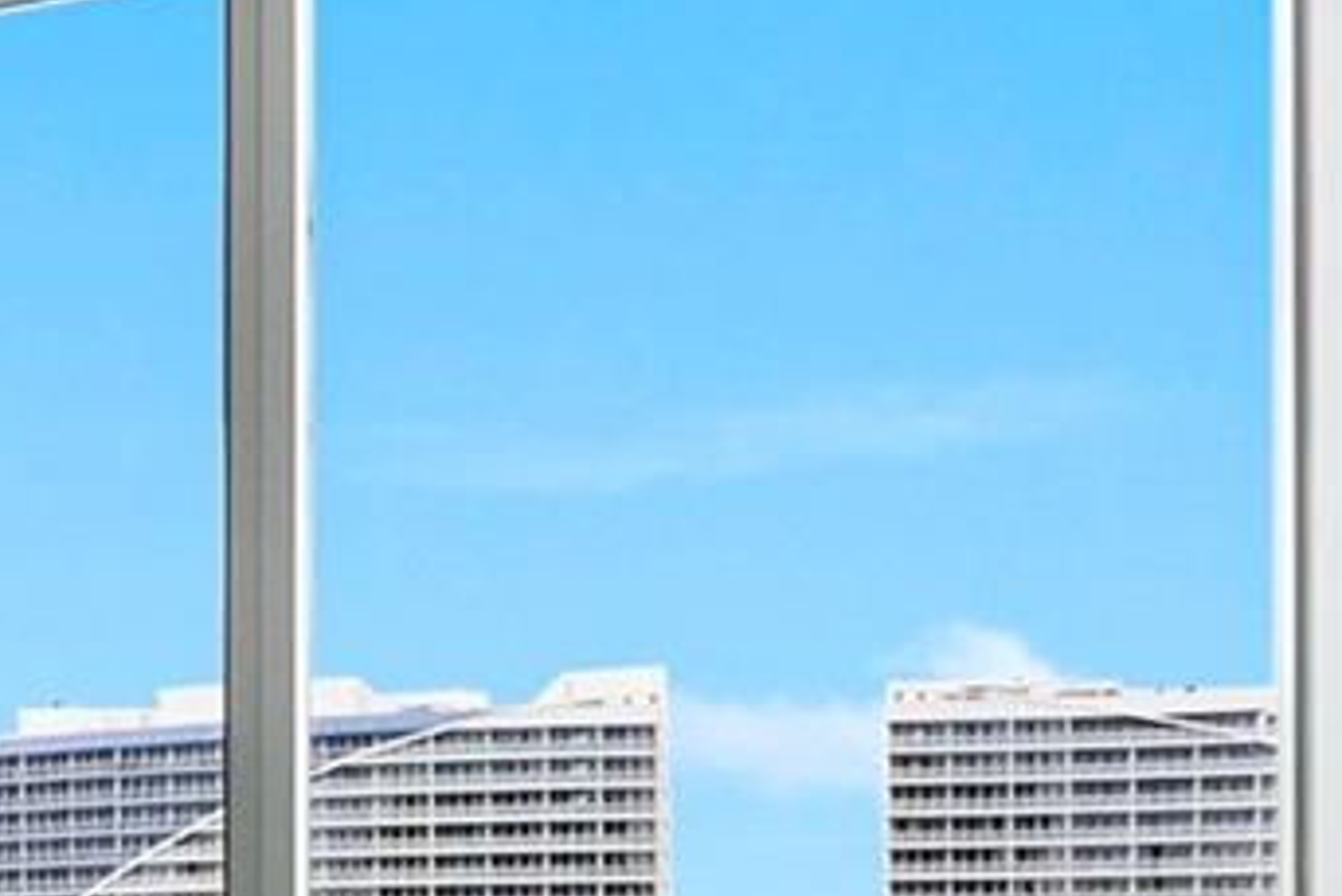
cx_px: -1725
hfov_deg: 15.6
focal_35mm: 84
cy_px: 1101
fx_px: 3132
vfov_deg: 15.6
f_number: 8
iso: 400
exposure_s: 1/200
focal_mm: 12
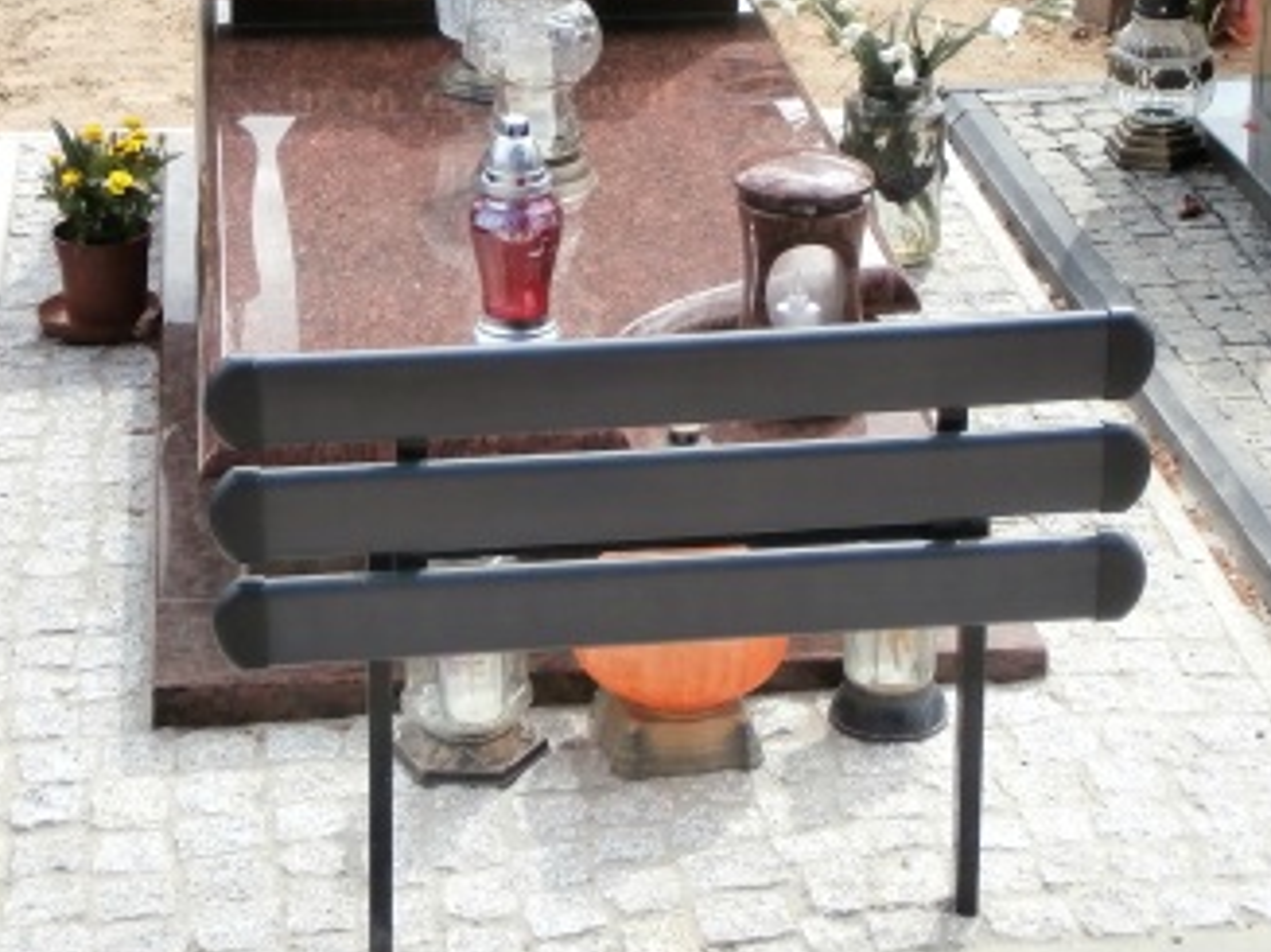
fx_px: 3377
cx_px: 599
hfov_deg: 21.3
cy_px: 122
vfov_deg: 15.9
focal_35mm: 92
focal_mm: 8.29
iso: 100
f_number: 4.2
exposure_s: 1/250
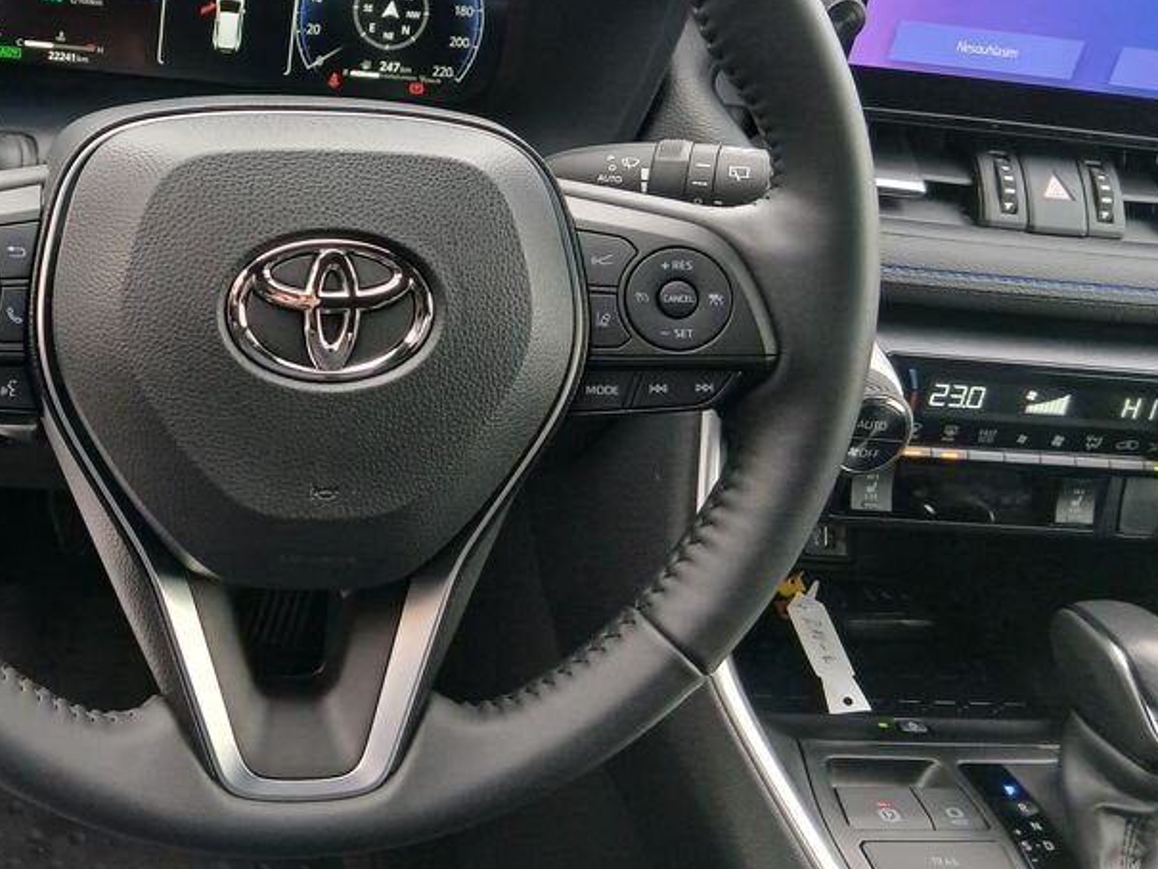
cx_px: 205
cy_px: 264
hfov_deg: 40.8
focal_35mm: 44
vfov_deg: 32.5
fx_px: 1472
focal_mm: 3.98
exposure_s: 1/50
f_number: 1.8
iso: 125
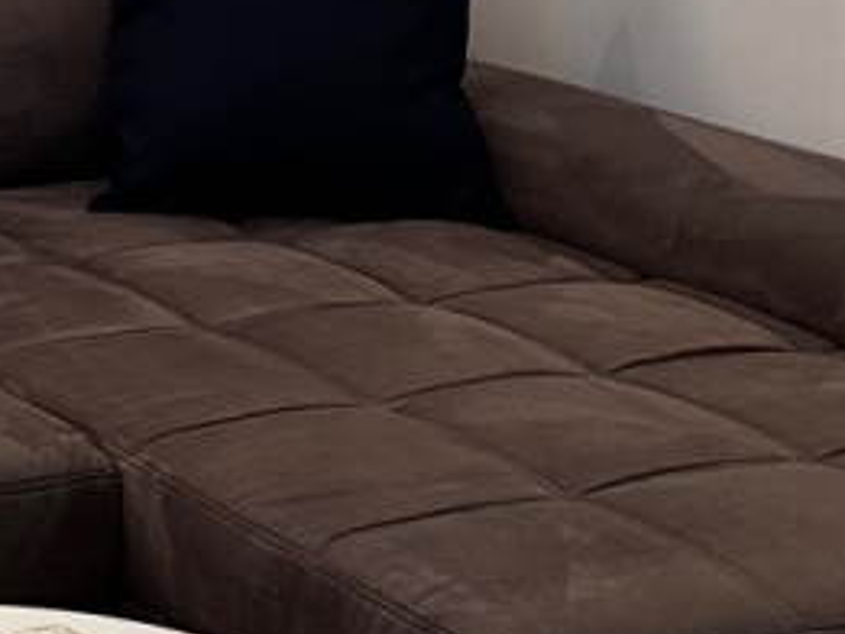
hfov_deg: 13.3
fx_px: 3370
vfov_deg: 10.6
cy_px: -115
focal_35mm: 138
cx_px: -505
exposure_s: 1/100
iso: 200
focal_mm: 6.86
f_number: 1.78
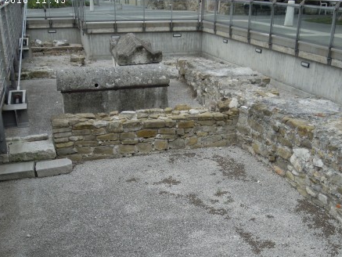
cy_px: 183
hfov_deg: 45.7
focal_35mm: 41
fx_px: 405
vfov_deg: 34.6
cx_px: 160
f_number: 5.4
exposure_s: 1/200
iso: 100
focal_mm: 5
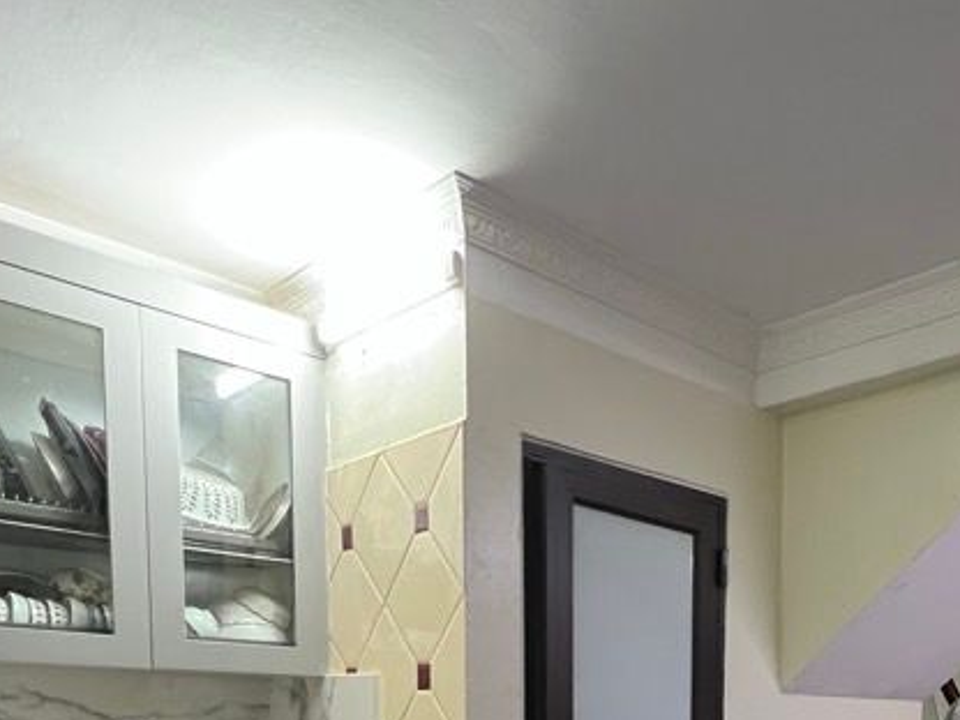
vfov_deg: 36.7
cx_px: 750
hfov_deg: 53.5
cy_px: 808
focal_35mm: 32
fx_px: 887
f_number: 1.8
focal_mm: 1.57
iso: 400
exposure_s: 1/50
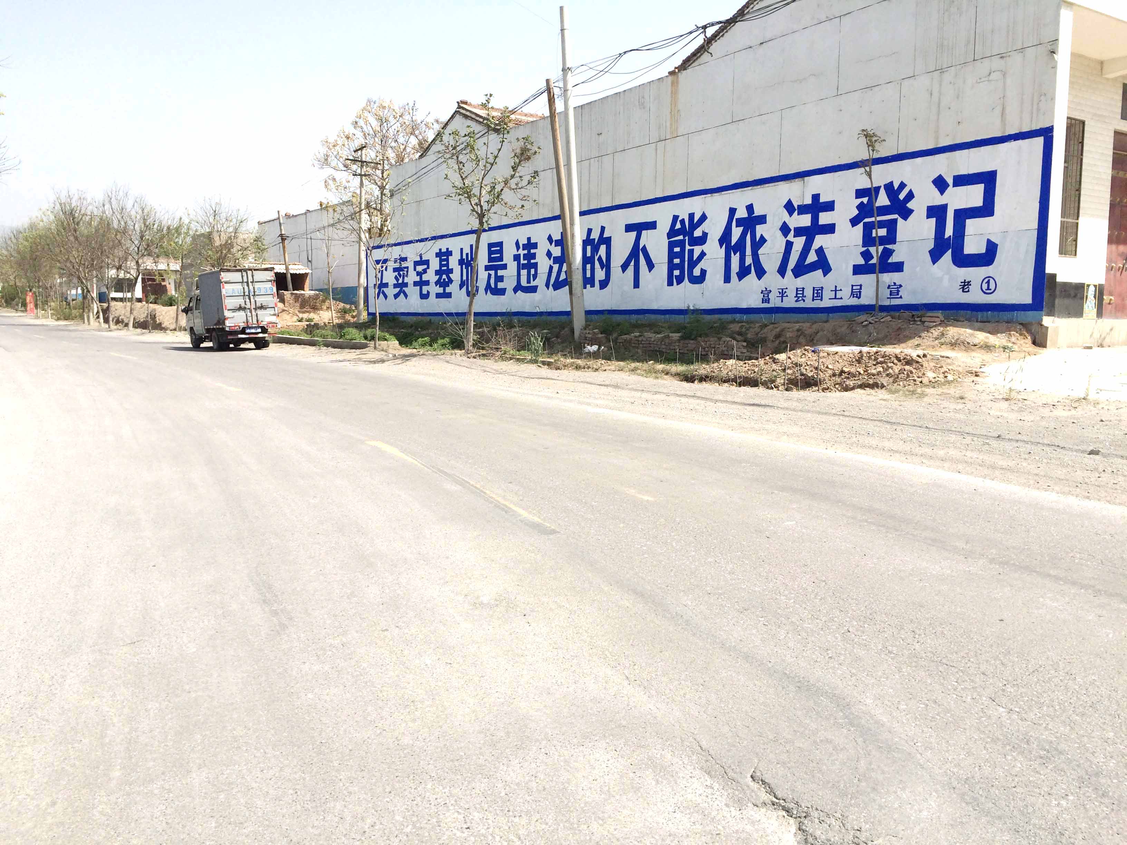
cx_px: 564
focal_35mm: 29
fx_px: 944
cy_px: 422
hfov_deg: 61.7
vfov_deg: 48.2
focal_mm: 4.15
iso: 32
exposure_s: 1/2415
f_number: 2.2
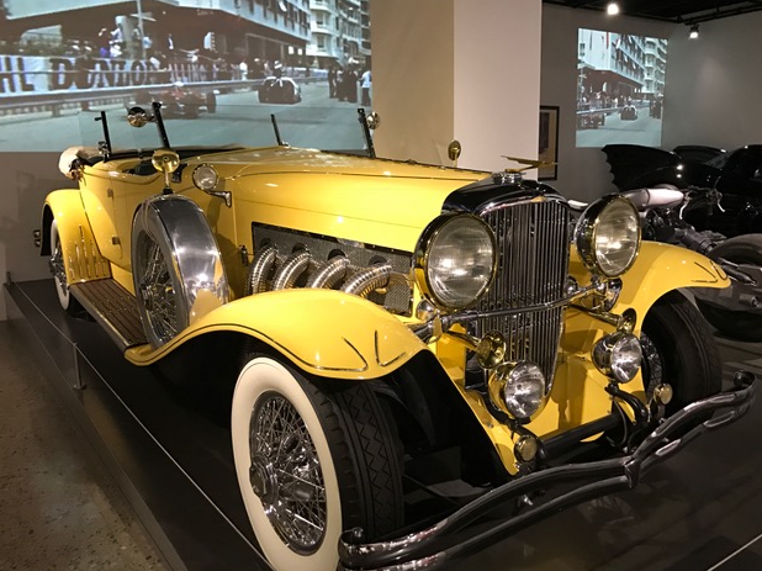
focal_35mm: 29
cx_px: 390
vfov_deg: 48.2
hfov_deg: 61.7
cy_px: 287
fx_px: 638
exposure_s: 1/14
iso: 100
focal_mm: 3.99
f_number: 1.8
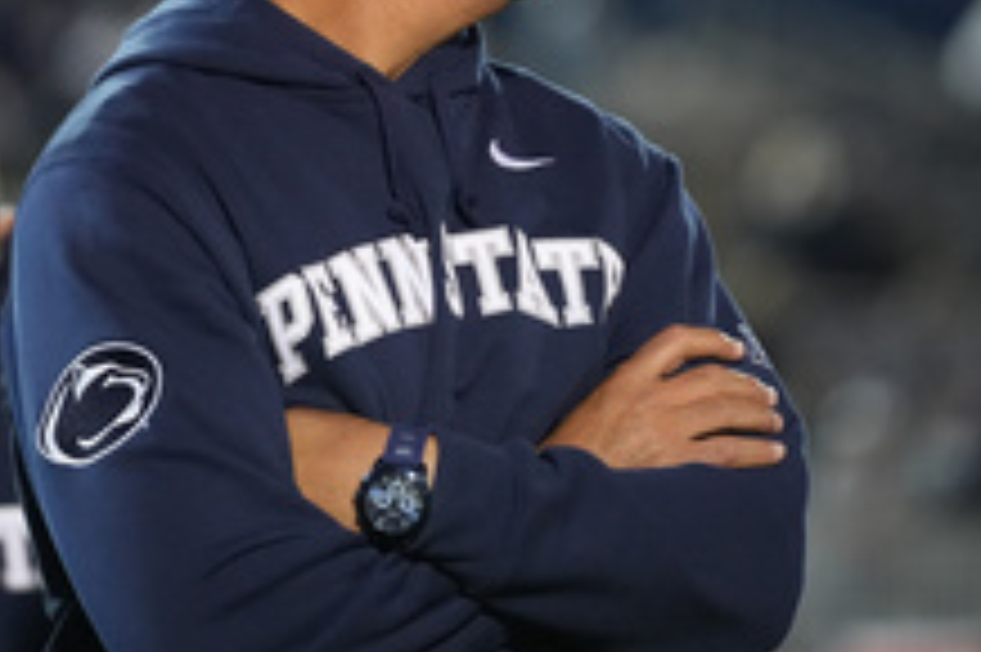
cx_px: 382
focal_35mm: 425
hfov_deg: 4.9
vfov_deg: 3.2
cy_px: -16
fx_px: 11572
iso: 4000
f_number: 2.8
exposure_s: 1/1250
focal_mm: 181
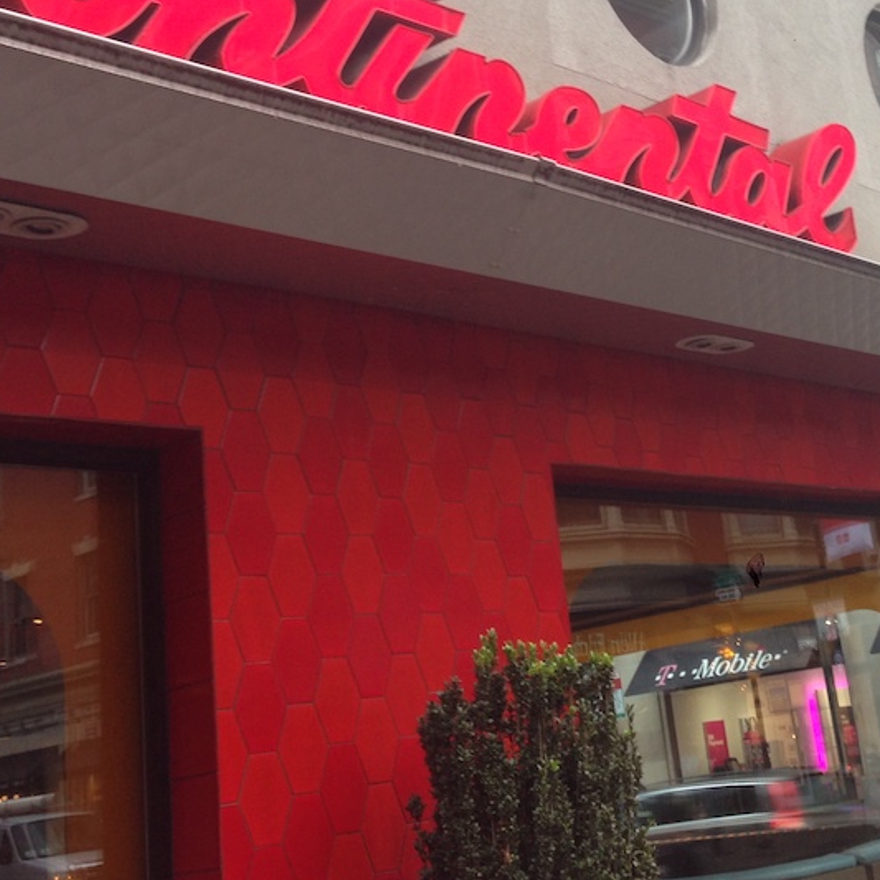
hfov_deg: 30.3
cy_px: 286
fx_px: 1611
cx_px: 586
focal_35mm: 56
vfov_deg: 30.3
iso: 64
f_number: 2.4
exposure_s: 1/20
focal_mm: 4.12
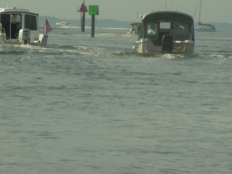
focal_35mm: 623
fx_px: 4175
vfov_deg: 2.4
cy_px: 54
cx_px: 61
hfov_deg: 3.2
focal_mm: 63.3
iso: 50
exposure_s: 1/368
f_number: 5.6
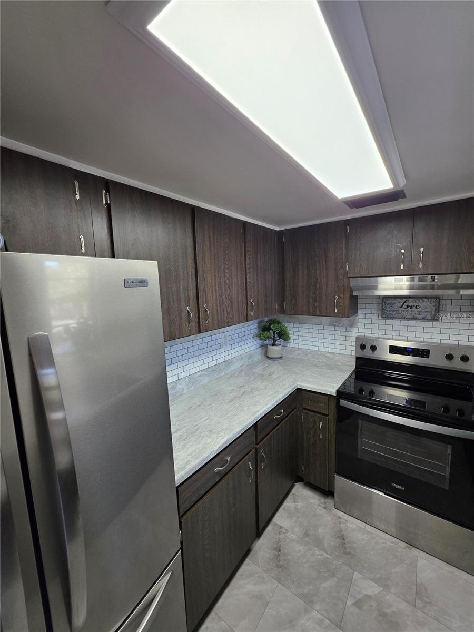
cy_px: 316
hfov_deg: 89.9
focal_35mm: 13
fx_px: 237
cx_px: 237
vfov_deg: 106.2
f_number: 1.9
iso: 125
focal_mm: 2.2
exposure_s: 1/120
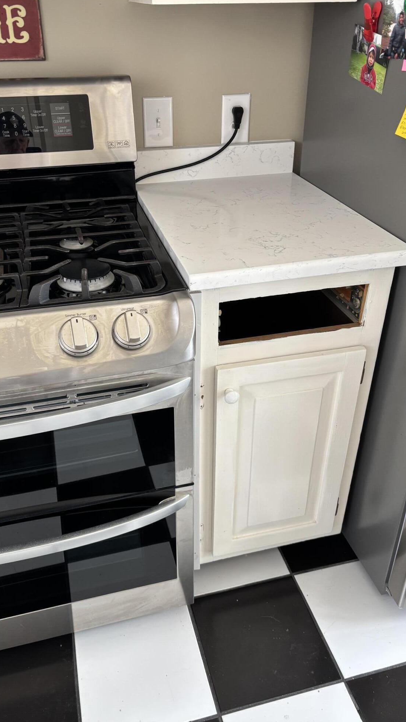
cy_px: 365
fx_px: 555
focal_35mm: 29
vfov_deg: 66.1
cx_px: 185
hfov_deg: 40.1
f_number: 1.6
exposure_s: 1/120
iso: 100
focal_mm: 5.96
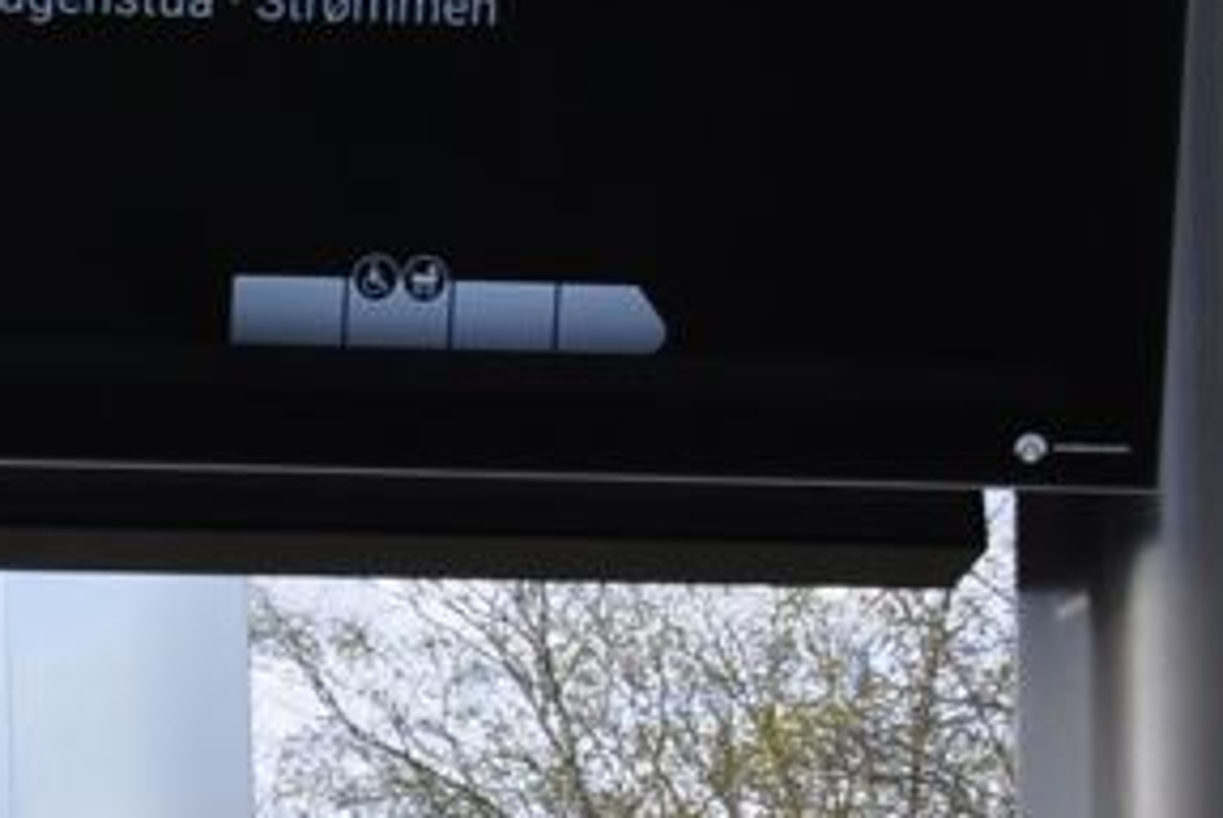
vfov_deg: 5.8
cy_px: 1634
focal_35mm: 234
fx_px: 7957
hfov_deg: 8.1
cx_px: -1662
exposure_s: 1/160
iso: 200
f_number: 9
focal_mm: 28
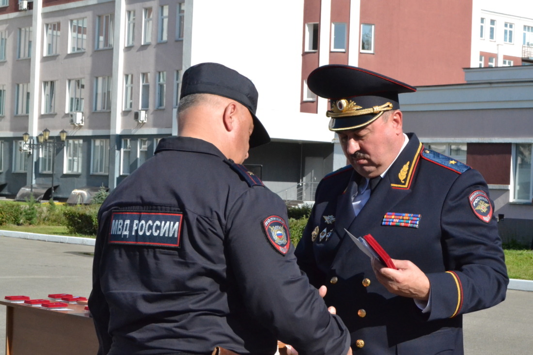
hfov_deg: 24.6
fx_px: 1221
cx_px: 266
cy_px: 178
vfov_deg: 16.5
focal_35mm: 82
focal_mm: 55
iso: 3200
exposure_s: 1/1250
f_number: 18
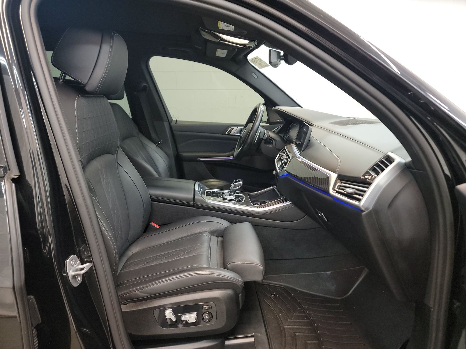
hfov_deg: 71.6
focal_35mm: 24
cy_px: 174
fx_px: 323
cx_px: 233
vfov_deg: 56.8
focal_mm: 6.7
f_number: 1.8
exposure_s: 1/59
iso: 937
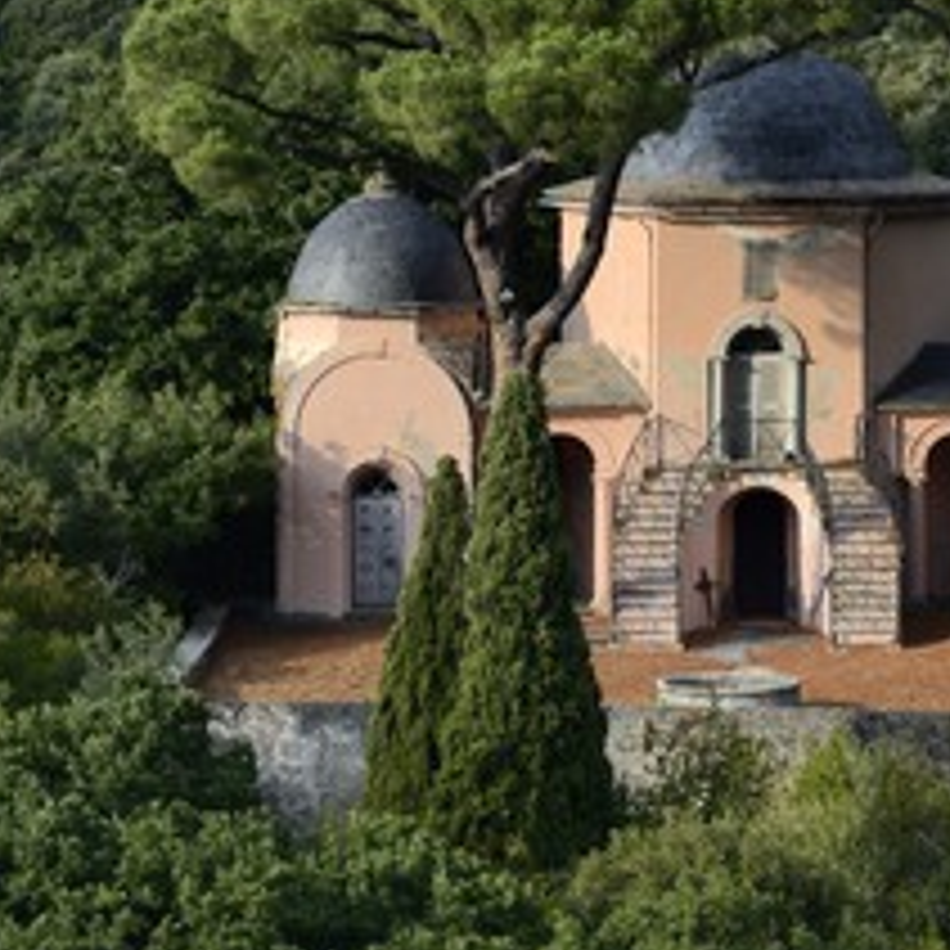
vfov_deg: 8.0
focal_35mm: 220
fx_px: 6831
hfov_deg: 7.9
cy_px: 351
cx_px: 752
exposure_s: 1/200
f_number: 11
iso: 200
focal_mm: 130
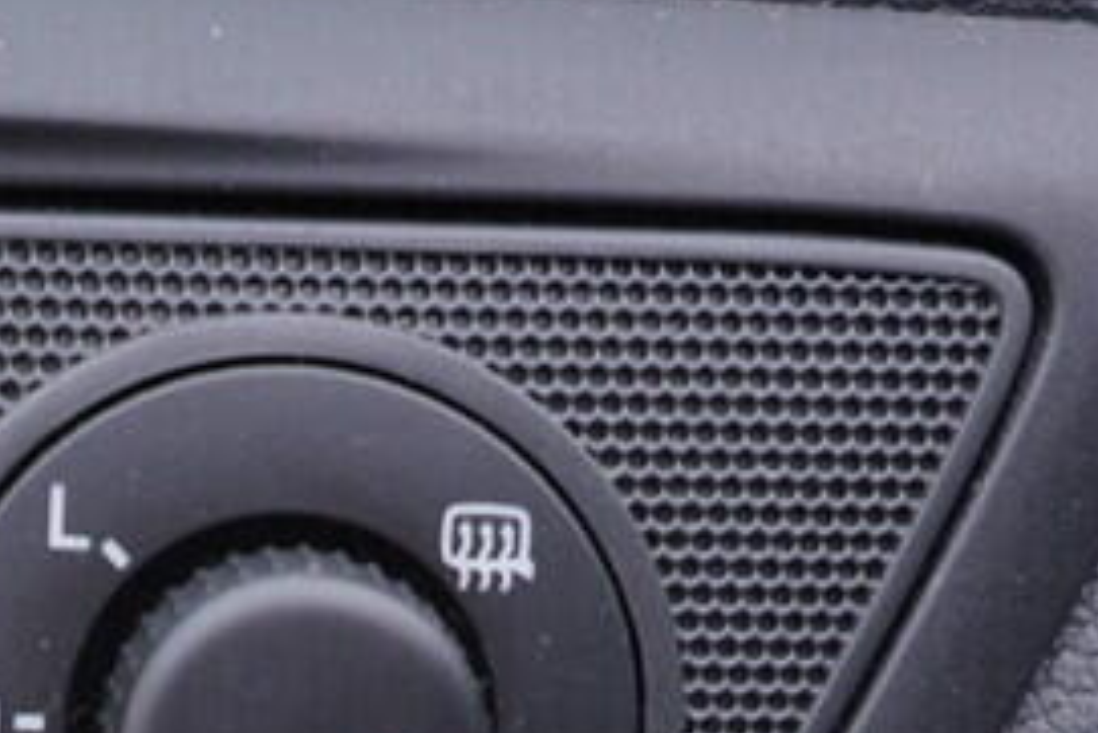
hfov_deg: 14.9
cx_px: 142
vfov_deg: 9.9
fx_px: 4150
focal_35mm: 136
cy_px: 974
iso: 125
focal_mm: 24
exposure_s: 1/50
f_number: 3.2
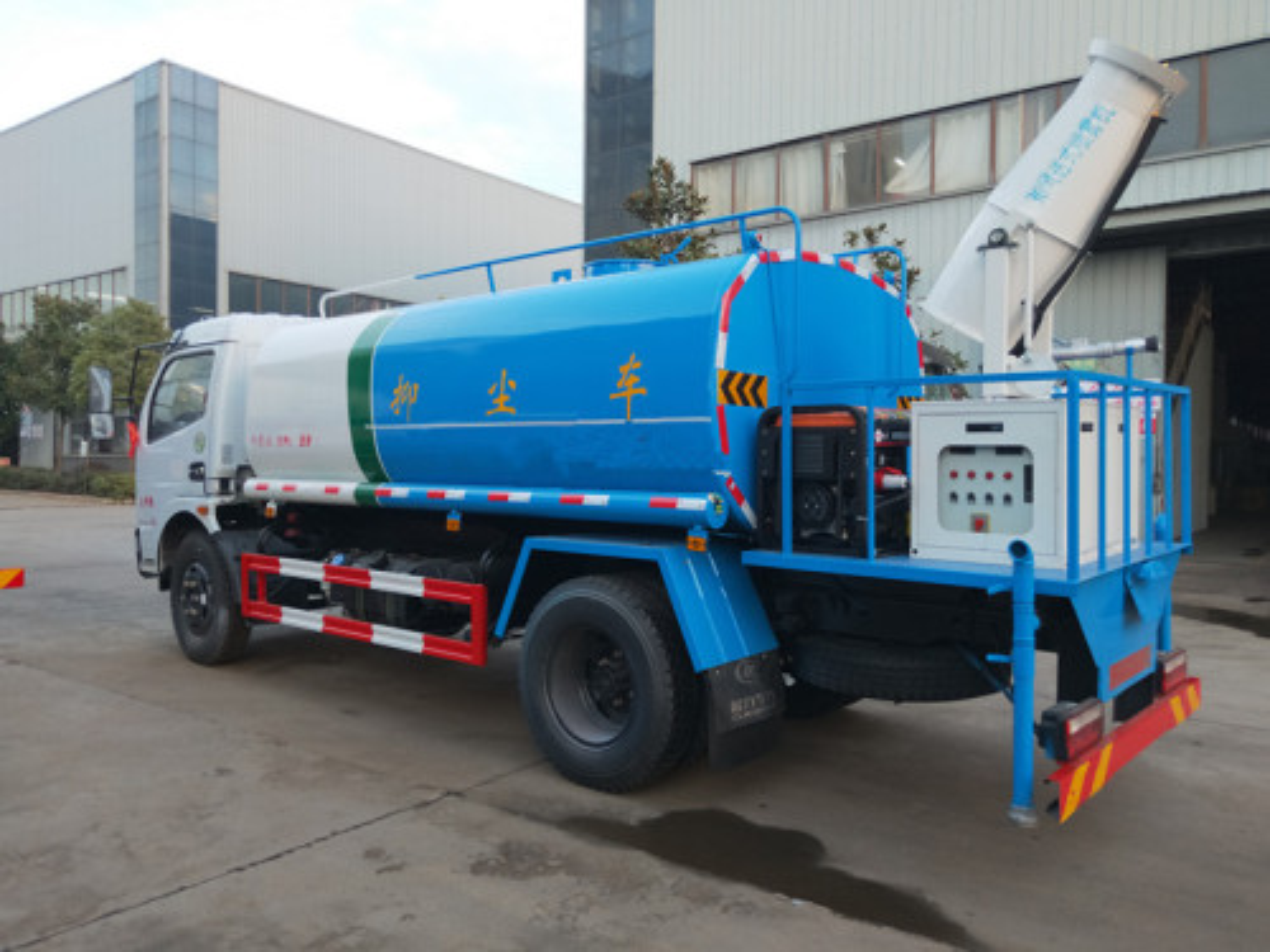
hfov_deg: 69.4
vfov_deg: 54.9
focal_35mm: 25
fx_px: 917
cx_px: 635
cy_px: 476
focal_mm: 4.28
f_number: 1.7
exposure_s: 1/100
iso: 453
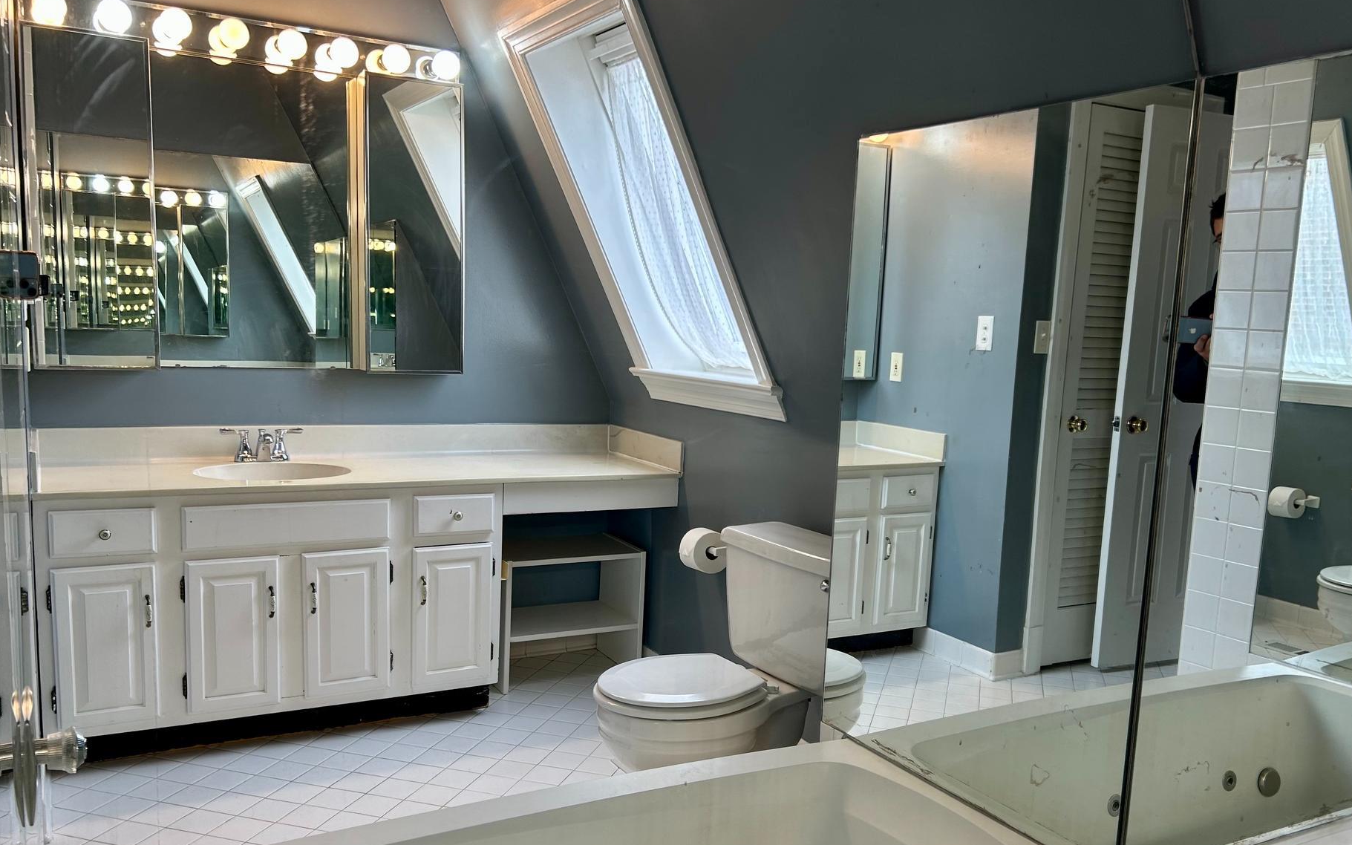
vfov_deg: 40.4
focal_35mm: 31
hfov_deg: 61.2
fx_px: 1142
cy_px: 500
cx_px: 710
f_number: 1.5
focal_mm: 5.7
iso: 80
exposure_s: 1/120
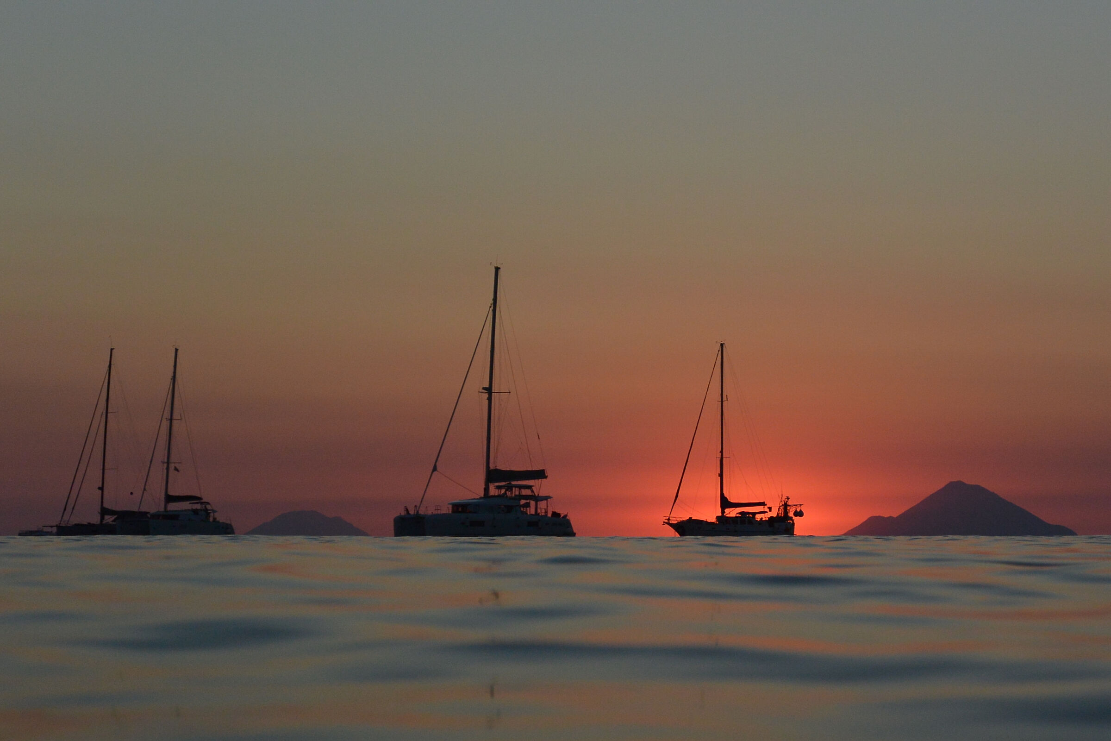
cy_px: 370
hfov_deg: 27.3
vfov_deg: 18.4
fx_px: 2284
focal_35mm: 74
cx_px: 556
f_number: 5.6
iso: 160
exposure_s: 1/500
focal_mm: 27.5
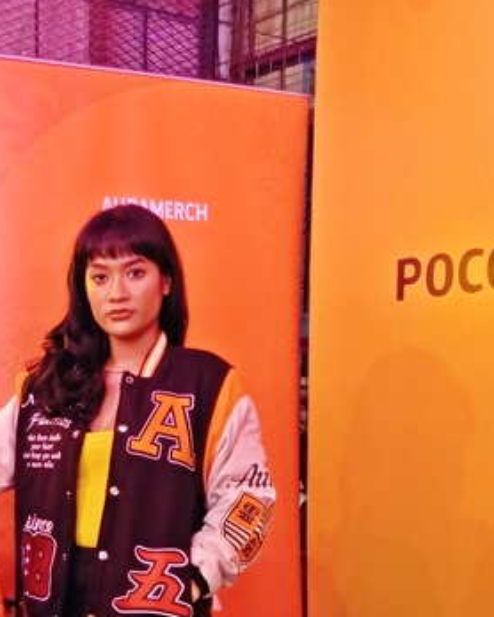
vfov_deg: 29.2
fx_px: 1150
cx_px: 133
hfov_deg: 24.0
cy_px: 512
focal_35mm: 63
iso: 1681
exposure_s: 1/20
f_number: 1.8
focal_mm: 4.22
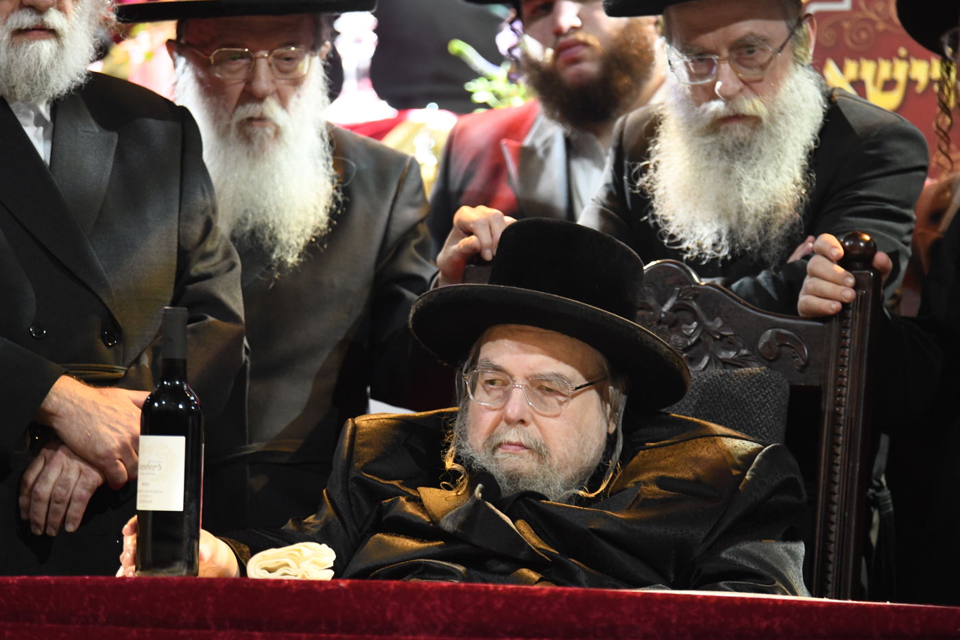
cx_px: 480
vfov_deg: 3.0
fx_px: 12264
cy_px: 320
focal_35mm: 460
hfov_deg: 4.5
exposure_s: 1/100
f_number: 6.3
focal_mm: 460
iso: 4000
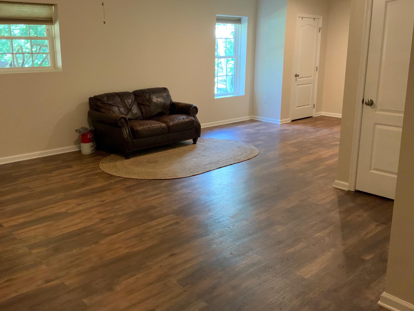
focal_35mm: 34
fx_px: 407
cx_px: 180
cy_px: 134
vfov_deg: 41.7
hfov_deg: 53.8
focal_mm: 3
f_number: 1.8
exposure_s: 1/60
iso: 250
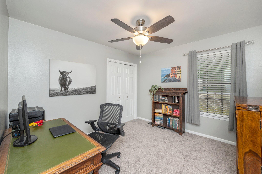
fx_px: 102
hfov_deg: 104.3
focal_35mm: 14
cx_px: 131
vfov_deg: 81.1
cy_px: 87
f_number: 9
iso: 320
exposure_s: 1/30
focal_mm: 14
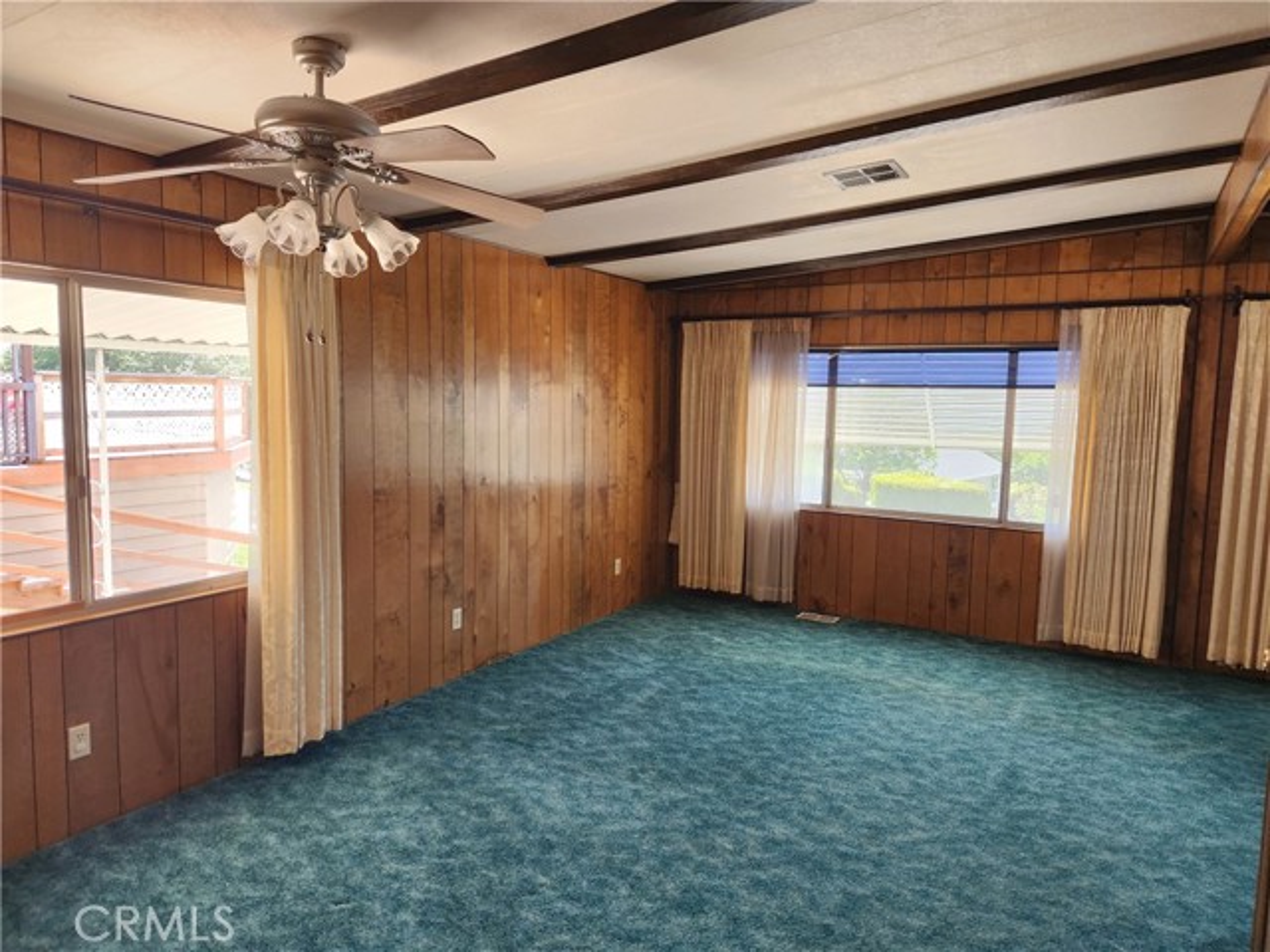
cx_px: 635
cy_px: 476
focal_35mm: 23
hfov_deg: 73.9
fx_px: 844
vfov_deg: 58.9
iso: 160
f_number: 1.8
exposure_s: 1/120
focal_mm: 5.4
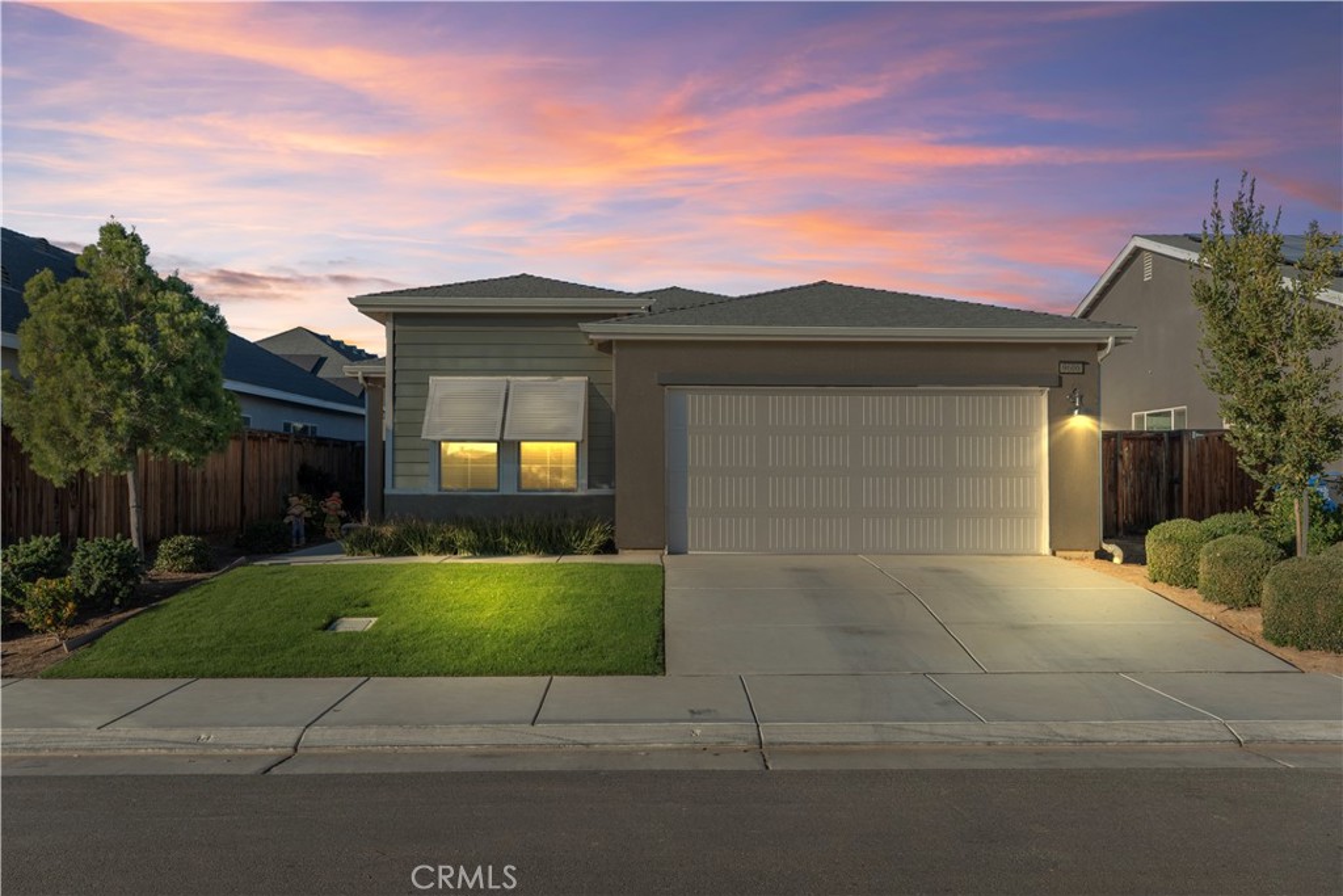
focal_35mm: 29
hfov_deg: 63.7
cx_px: 672
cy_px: 448
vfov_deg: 45.0
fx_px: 1082
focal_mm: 29
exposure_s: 1/160
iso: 400
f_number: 9
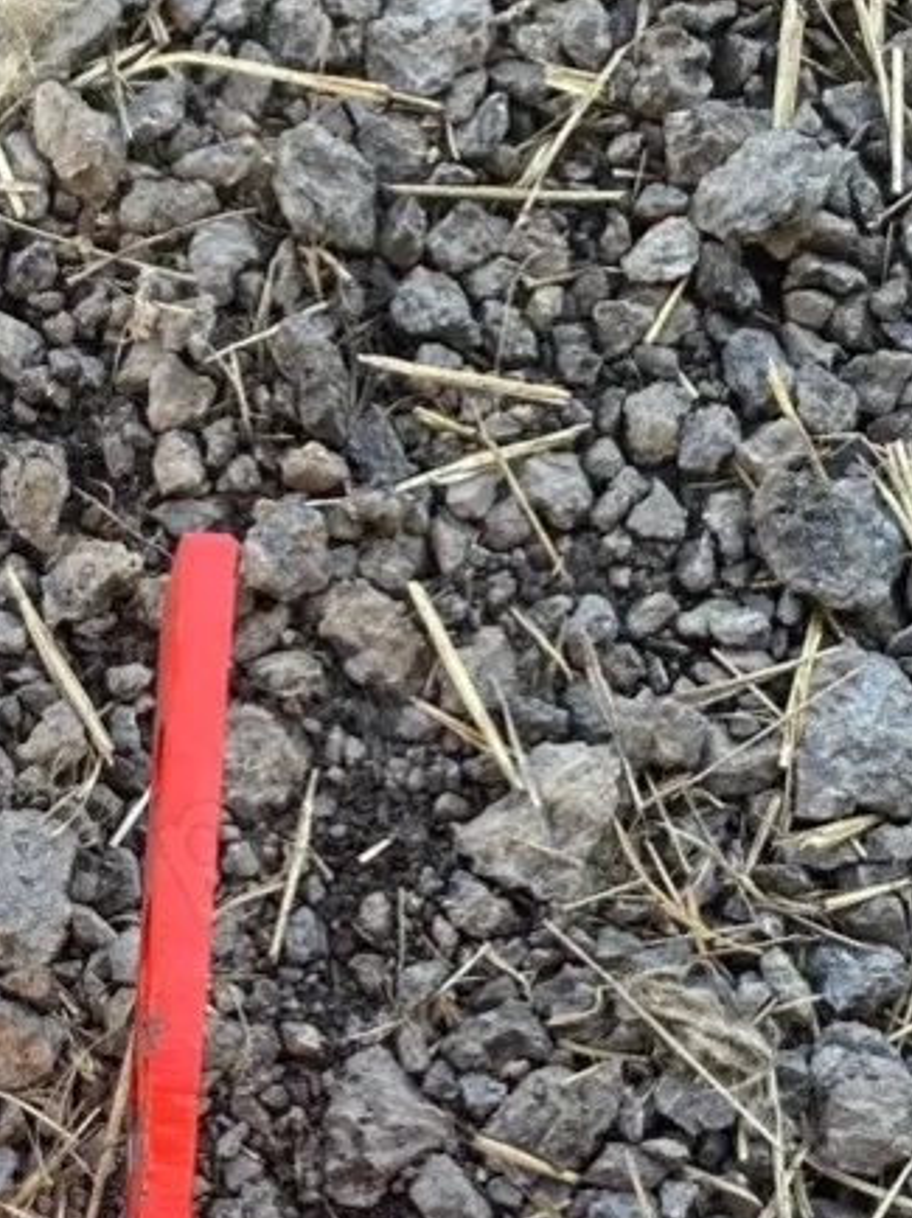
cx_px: -87
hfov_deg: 17.8
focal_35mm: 80
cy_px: 1507
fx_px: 2813
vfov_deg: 22.3
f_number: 1.8
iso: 50
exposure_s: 1/121
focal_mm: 4.25
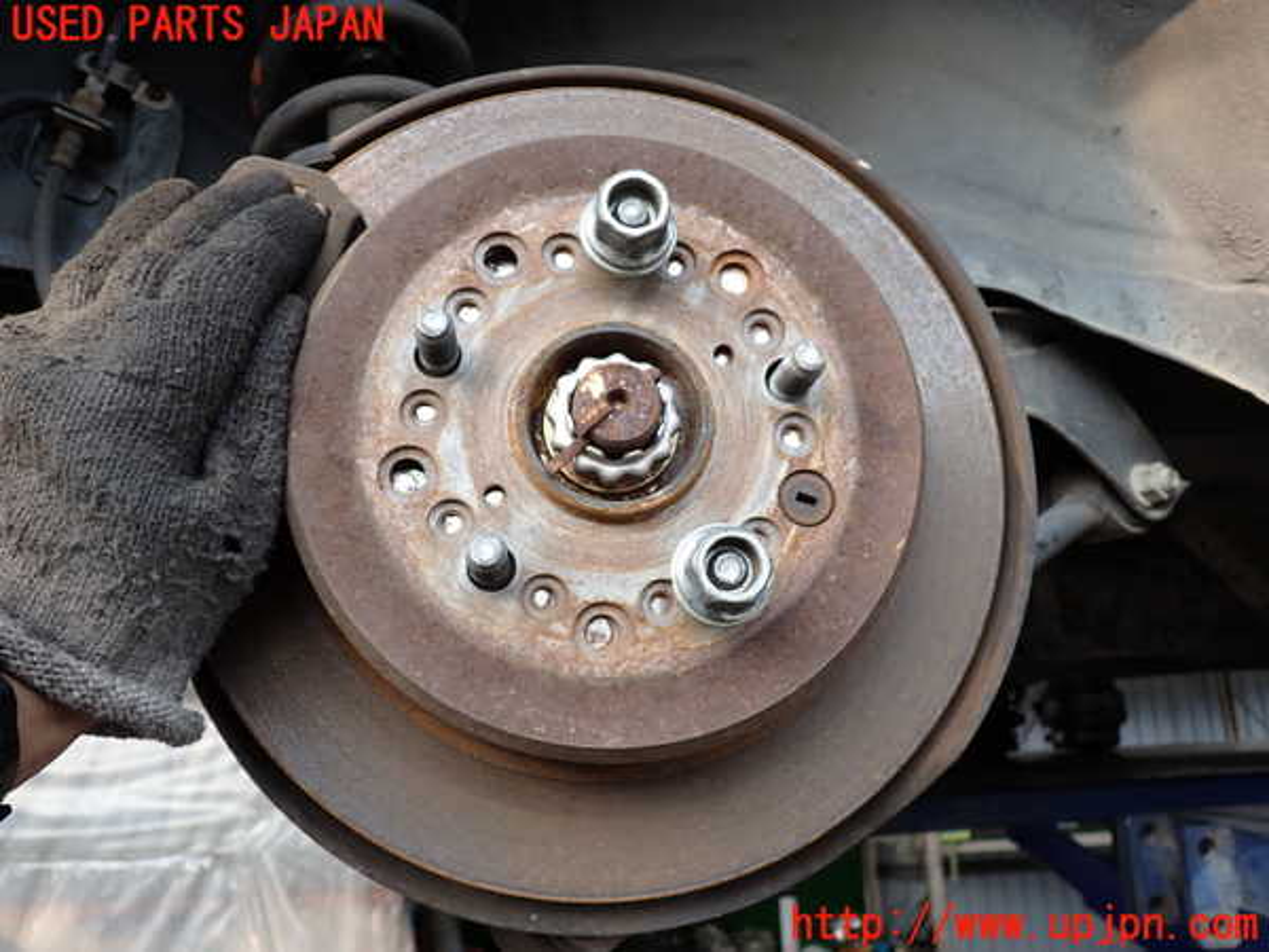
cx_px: 634
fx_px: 1100
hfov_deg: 60.0
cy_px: 476
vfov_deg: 46.8
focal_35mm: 30
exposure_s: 1/320
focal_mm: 5.4
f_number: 2.3
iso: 100
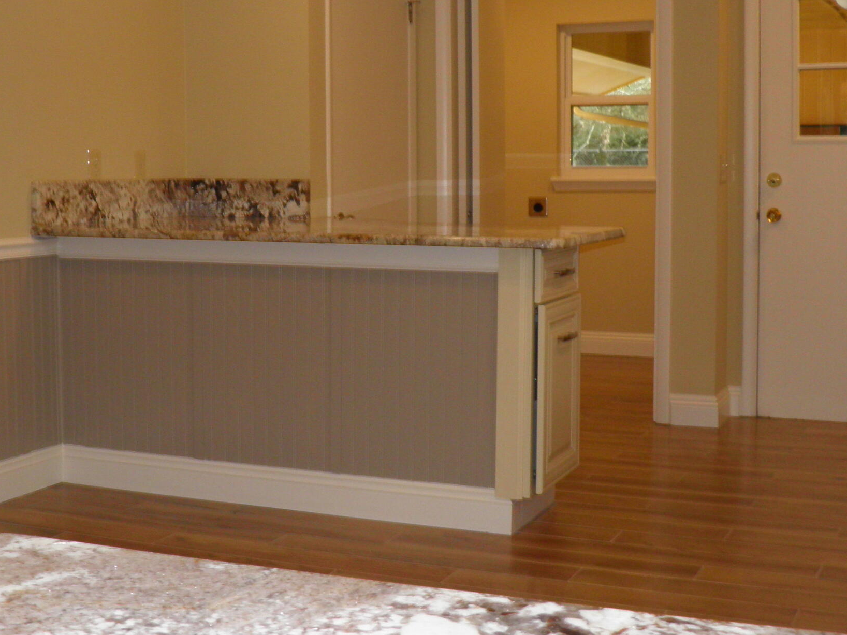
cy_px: 245
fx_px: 1346
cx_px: 289
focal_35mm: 55
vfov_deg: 26.5
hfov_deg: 34.6
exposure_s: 1/40
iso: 100
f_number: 3
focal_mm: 5.5
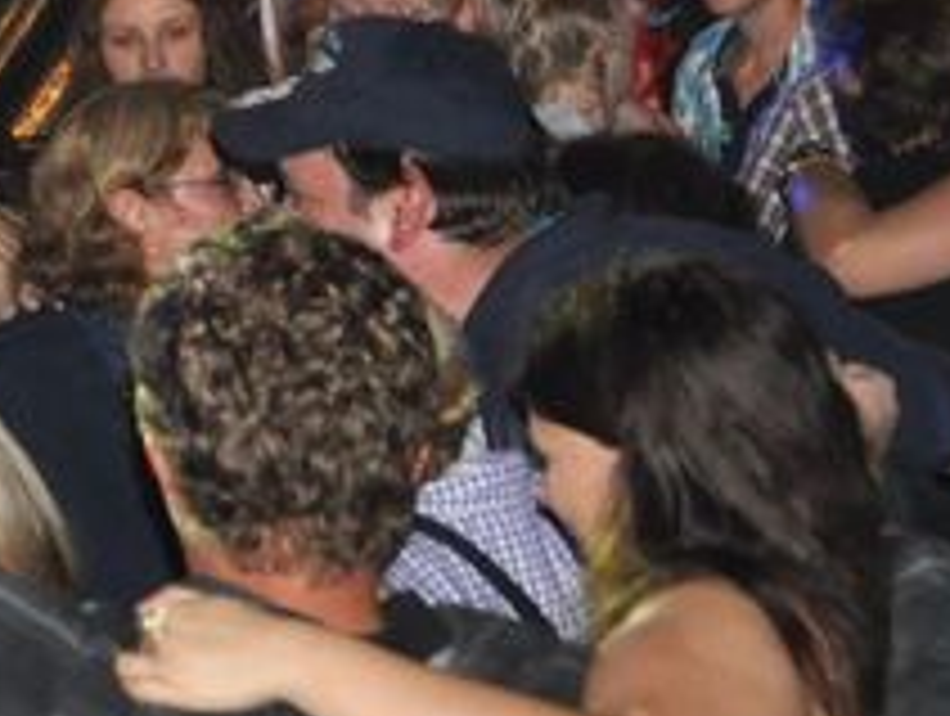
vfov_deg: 7.8
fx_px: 5246
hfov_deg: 10.0
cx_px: -576
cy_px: 182
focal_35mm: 191
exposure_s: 1/60
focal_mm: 35
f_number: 4.2
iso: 800
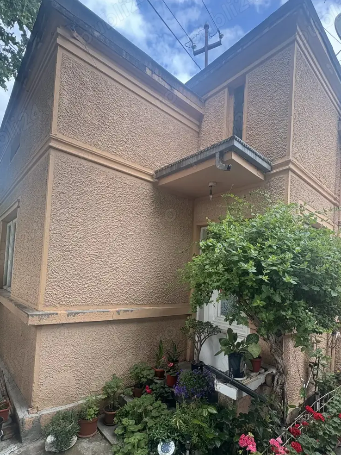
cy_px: 270
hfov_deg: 68.6
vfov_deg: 83.8
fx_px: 250
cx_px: 181
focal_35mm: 19
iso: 40
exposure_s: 1/127
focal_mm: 2.22
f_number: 2.2
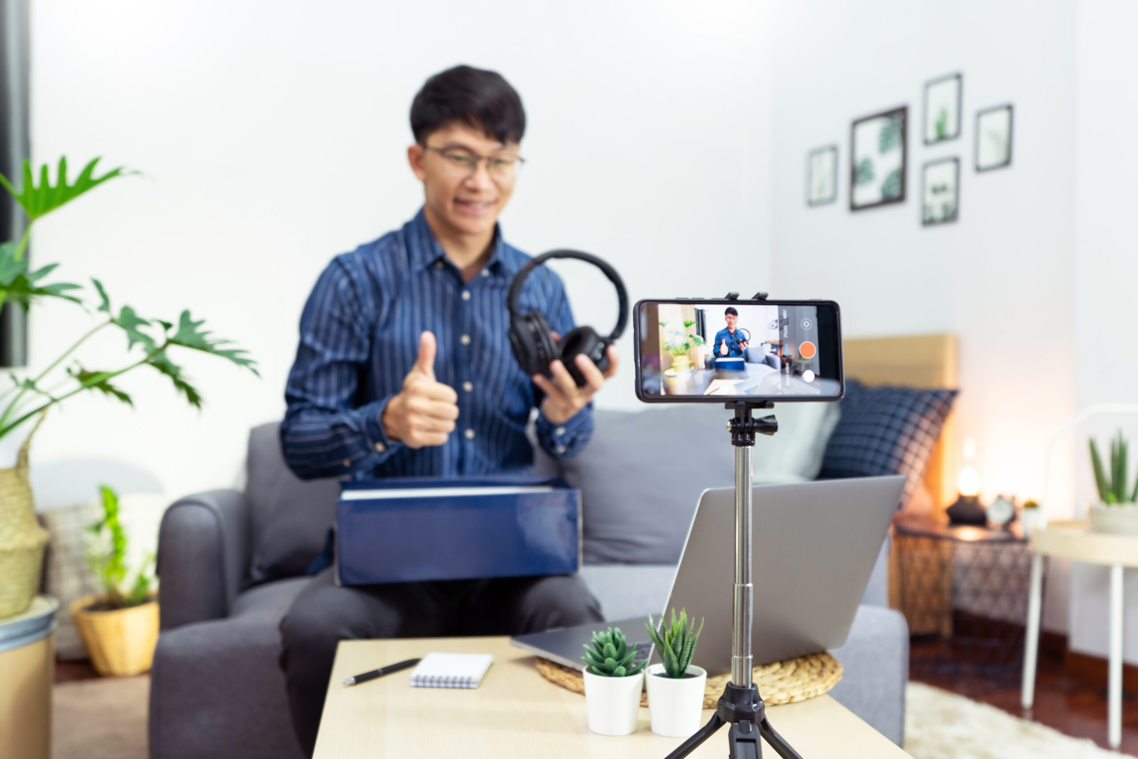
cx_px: 569
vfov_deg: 37.9
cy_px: 380
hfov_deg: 54.4
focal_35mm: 35
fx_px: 1107
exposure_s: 1/60
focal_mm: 35
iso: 800
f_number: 2.8
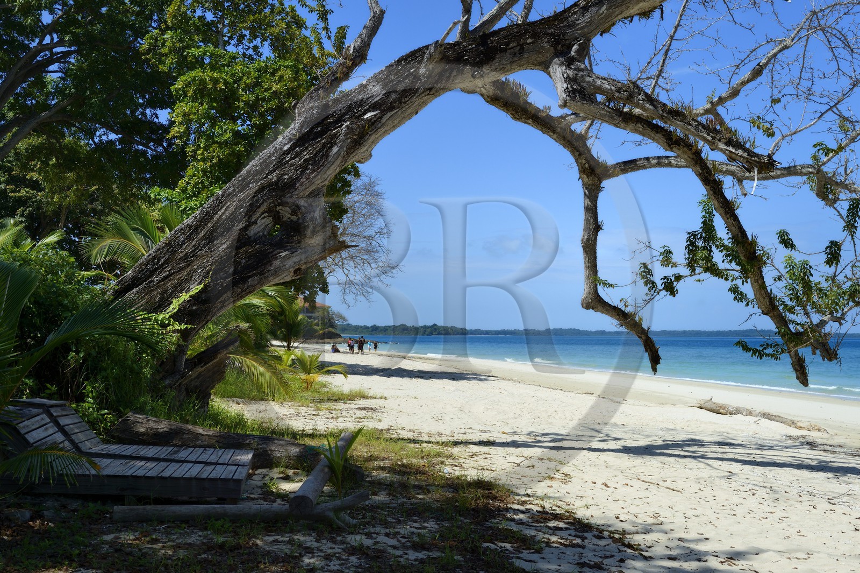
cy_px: 286
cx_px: 430
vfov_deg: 35.0
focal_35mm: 38
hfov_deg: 50.7
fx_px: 907
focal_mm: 38
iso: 100
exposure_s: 1/160
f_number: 13
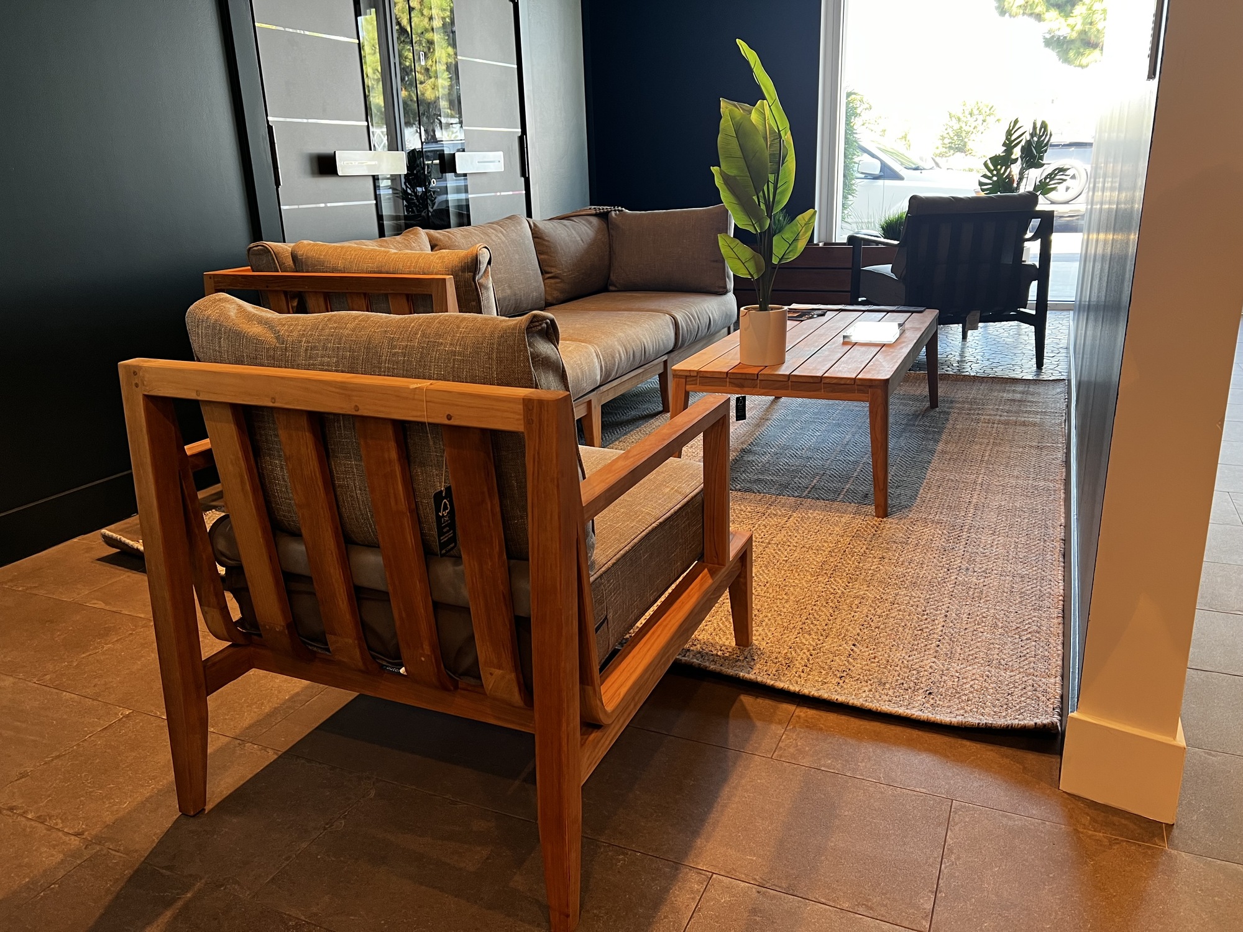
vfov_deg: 53.1
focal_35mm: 26
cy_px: 466
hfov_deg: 67.3
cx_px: 622
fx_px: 934
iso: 80
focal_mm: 5.7
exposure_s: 1/60
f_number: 1.5
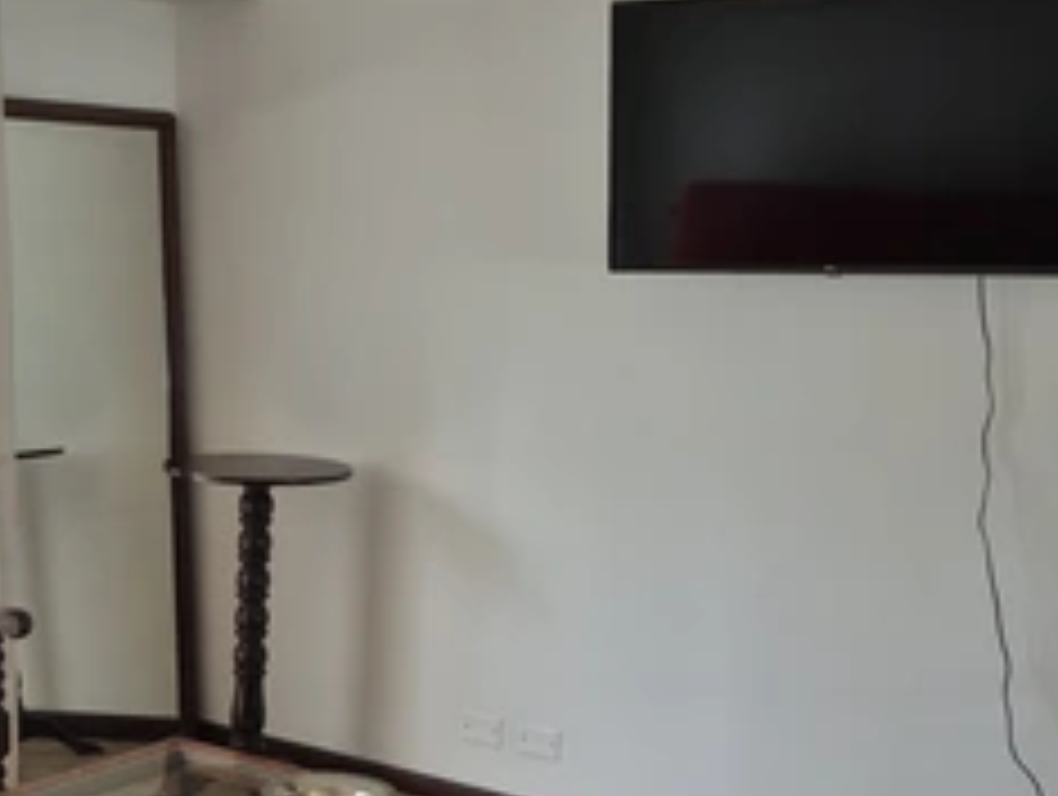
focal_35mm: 43
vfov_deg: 33.1
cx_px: 221
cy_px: 585
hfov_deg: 42.0
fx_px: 1316
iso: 160
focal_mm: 5.4
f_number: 1.8
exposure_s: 1/180
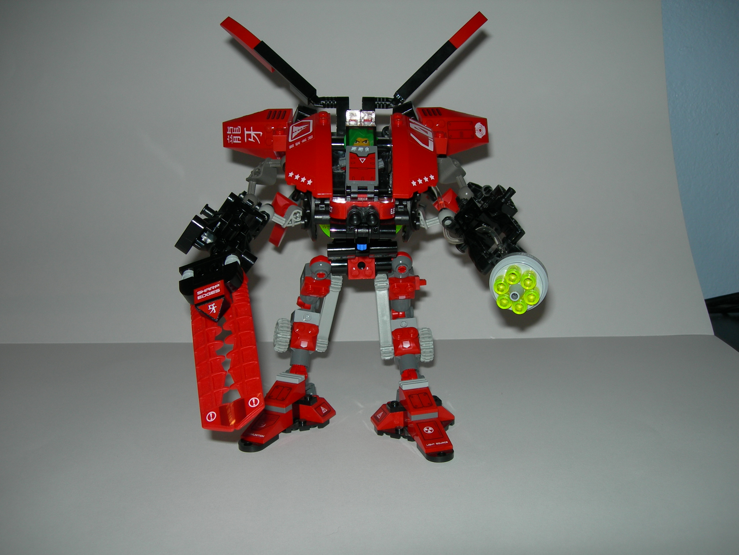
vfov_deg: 37.7
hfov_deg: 49.0
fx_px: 811
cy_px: 278
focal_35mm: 38
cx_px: 370
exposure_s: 1/60.1
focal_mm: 7.8
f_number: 2.8
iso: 50
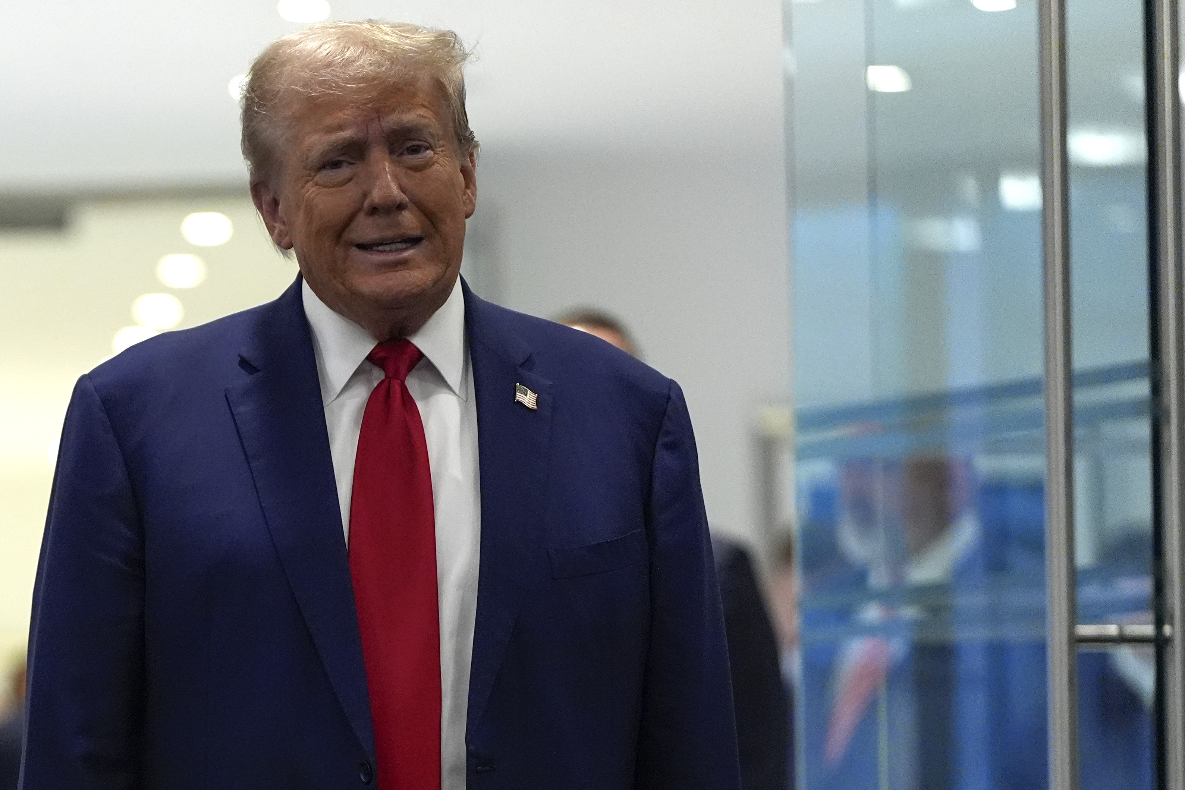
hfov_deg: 7.6
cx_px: 72
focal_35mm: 270
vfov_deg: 5.1
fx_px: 8887
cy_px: 731
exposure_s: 1/500
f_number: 2.8
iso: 3200
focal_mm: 143
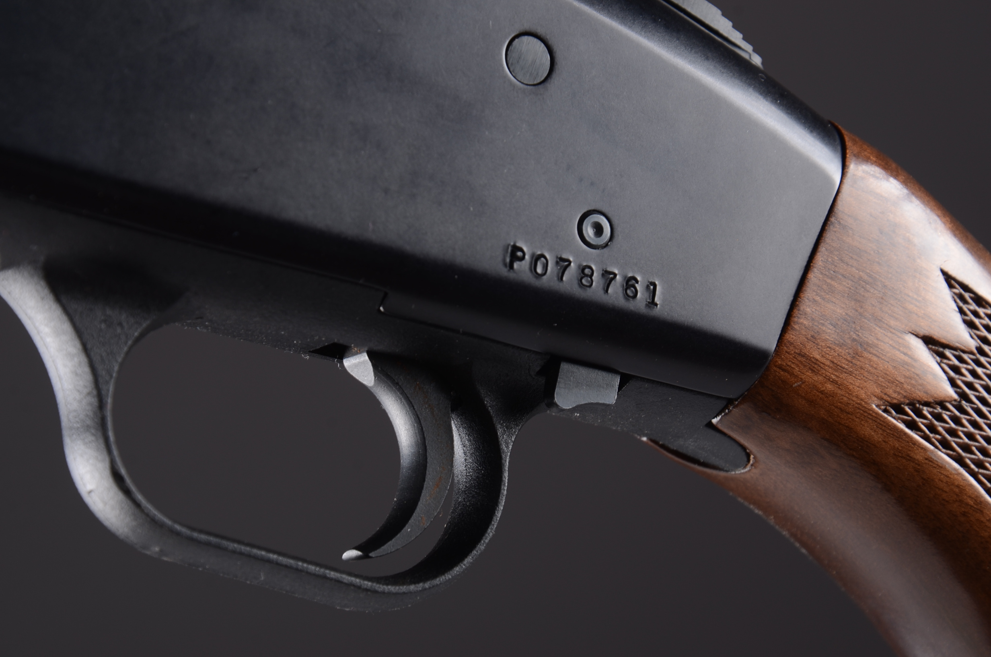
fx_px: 3791
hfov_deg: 14.9
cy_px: 328
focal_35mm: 138
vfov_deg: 9.9
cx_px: 496
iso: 125
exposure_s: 1/100
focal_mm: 92
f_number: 11
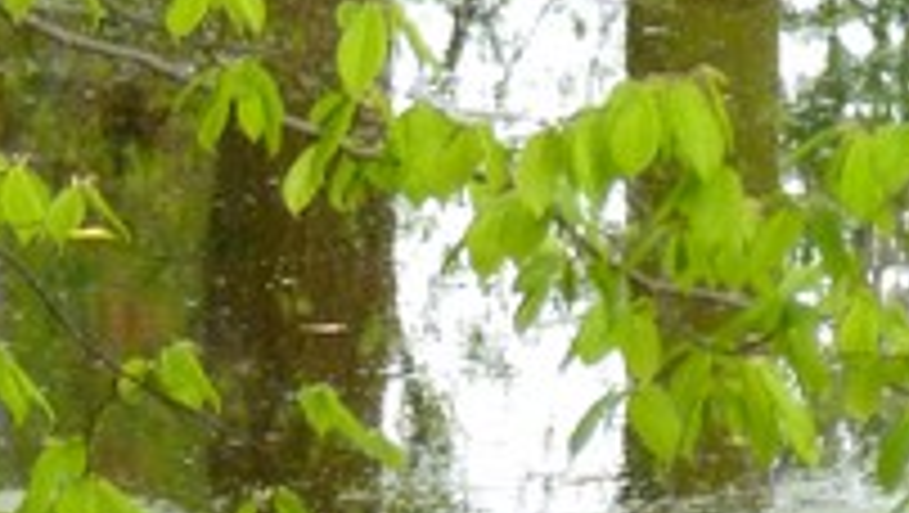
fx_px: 36955
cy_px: 346
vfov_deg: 0.8
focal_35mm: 1532
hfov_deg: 1.4
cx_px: 40
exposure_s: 1/100
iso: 400
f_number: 5.9
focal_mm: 63.6
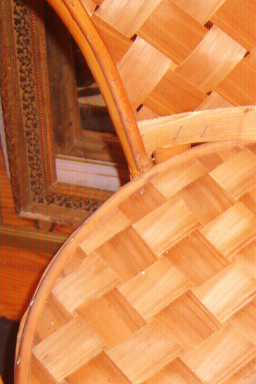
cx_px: 289
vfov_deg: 24.9
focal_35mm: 80
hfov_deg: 16.5
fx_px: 853
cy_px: 314
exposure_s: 1/30
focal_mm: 7.4
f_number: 2.8
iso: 100
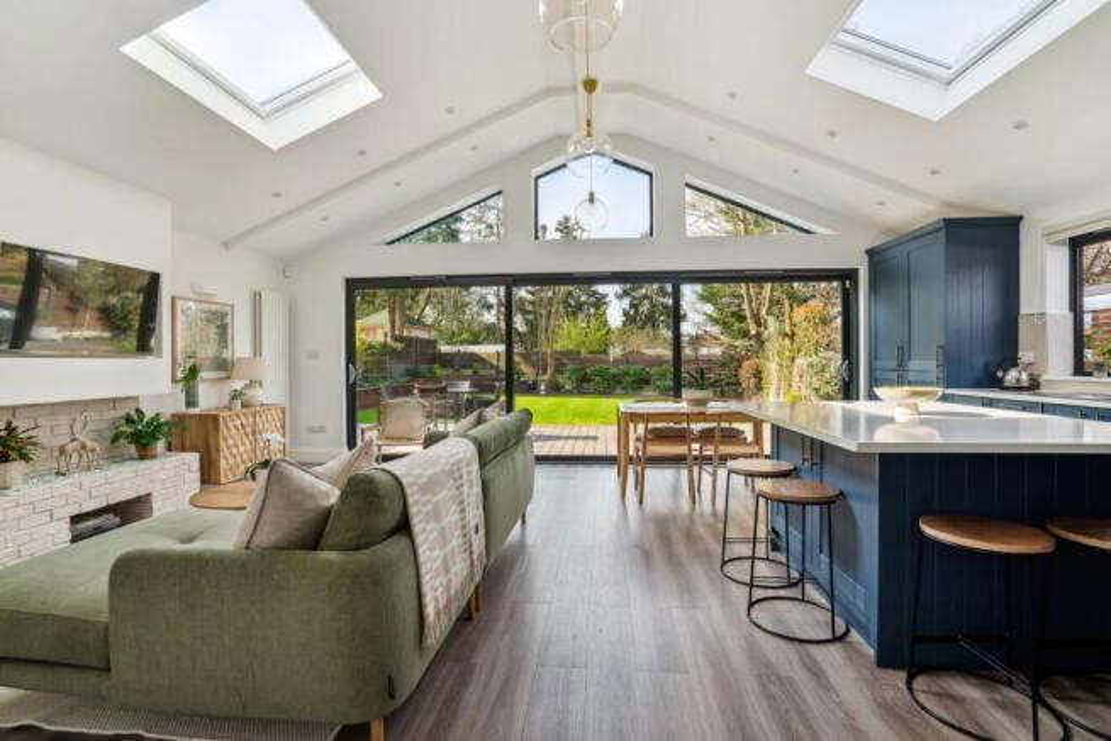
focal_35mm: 16
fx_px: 494
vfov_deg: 73.8
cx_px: 556
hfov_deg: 96.7
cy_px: 370
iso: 640
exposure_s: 1/50
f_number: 8
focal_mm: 16
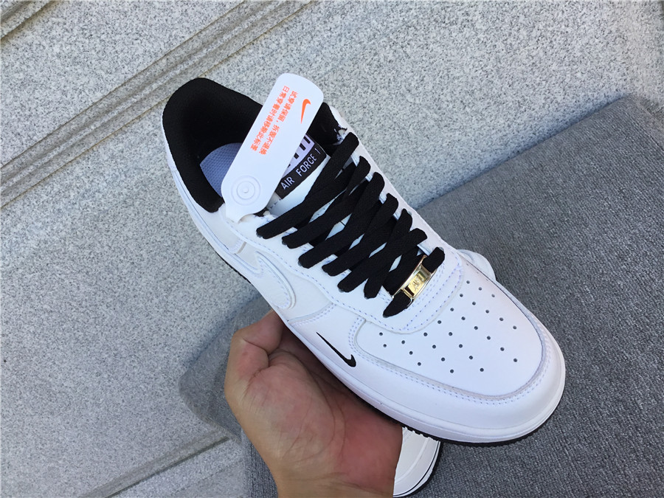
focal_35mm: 31
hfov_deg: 58.4
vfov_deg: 45.4
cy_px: 249
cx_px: 332
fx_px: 595
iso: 25
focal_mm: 3.3
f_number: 2.4
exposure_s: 1/249
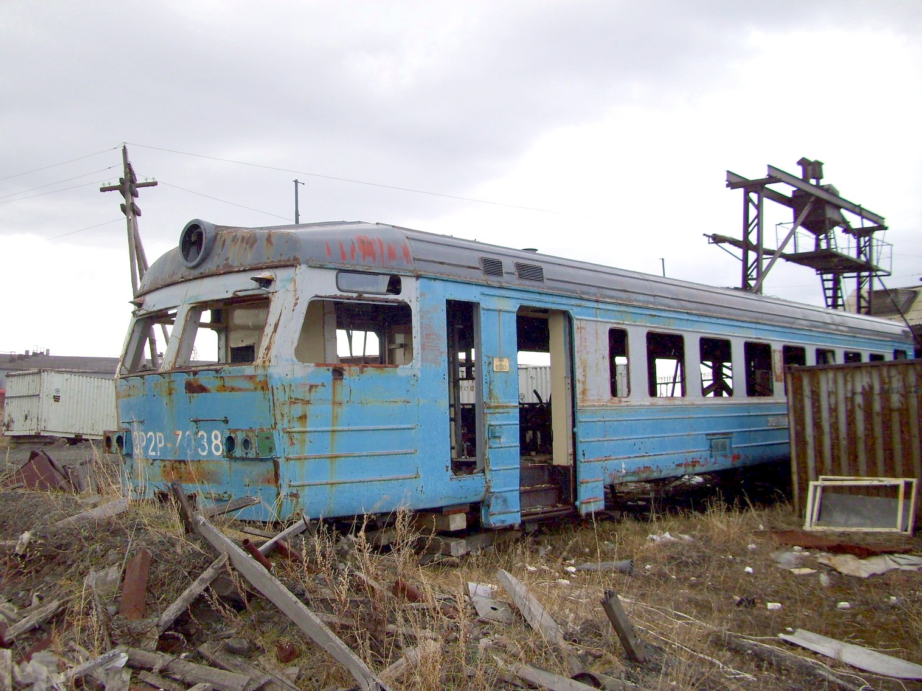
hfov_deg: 54.0
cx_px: 461
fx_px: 906
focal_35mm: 34
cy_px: 346
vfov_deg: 41.8
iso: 80
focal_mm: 5.7
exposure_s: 1/500
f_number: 2.9
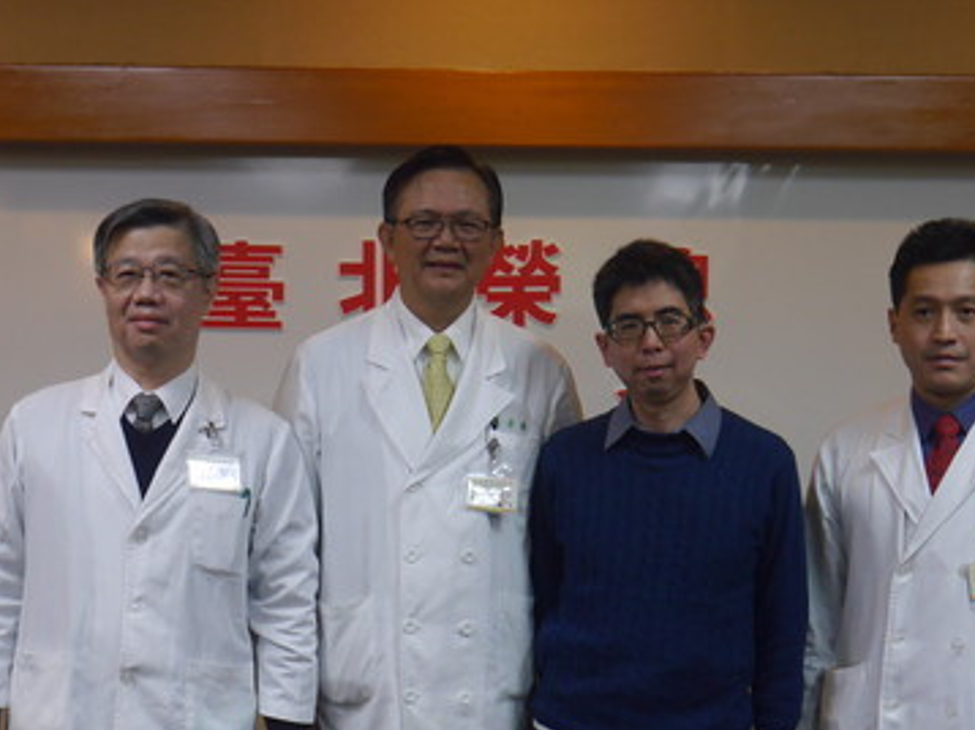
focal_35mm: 67
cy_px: 545
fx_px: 1886
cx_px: 522
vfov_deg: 21.7
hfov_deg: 29.0
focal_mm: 20
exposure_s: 1/60
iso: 800
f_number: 4.4
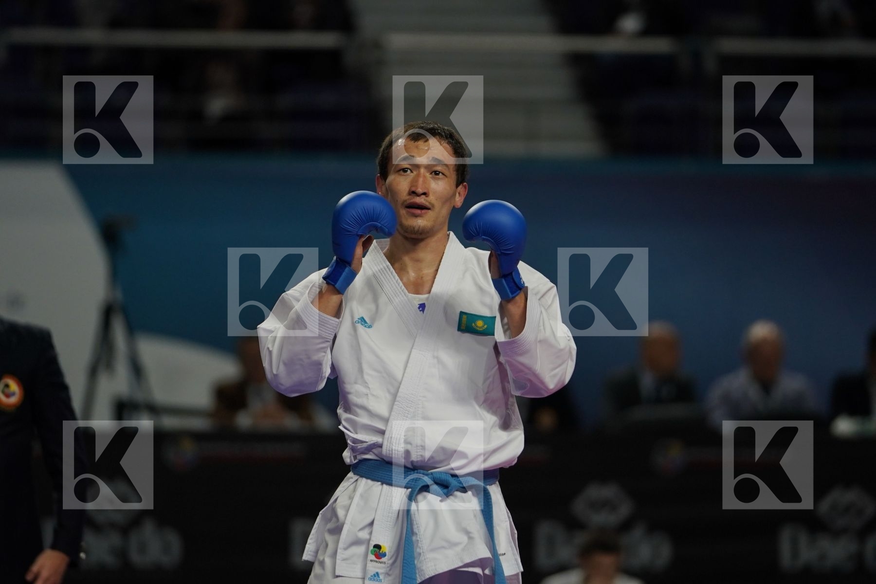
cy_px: 292
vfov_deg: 4.7
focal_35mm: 295
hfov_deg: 7.0
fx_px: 7178
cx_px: 438
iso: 640
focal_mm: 197
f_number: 2.8
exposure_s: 1/1000
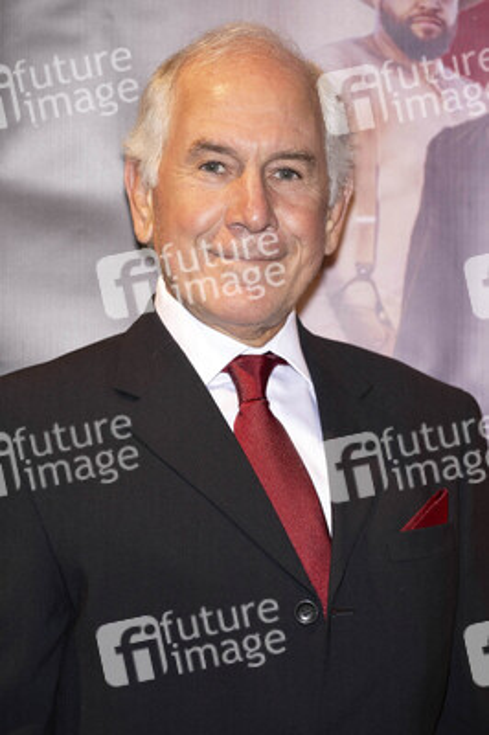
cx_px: 244
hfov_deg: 14.5
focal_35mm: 94
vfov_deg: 21.7
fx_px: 1918
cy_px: 368
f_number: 5
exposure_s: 1/200
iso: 800
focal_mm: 94
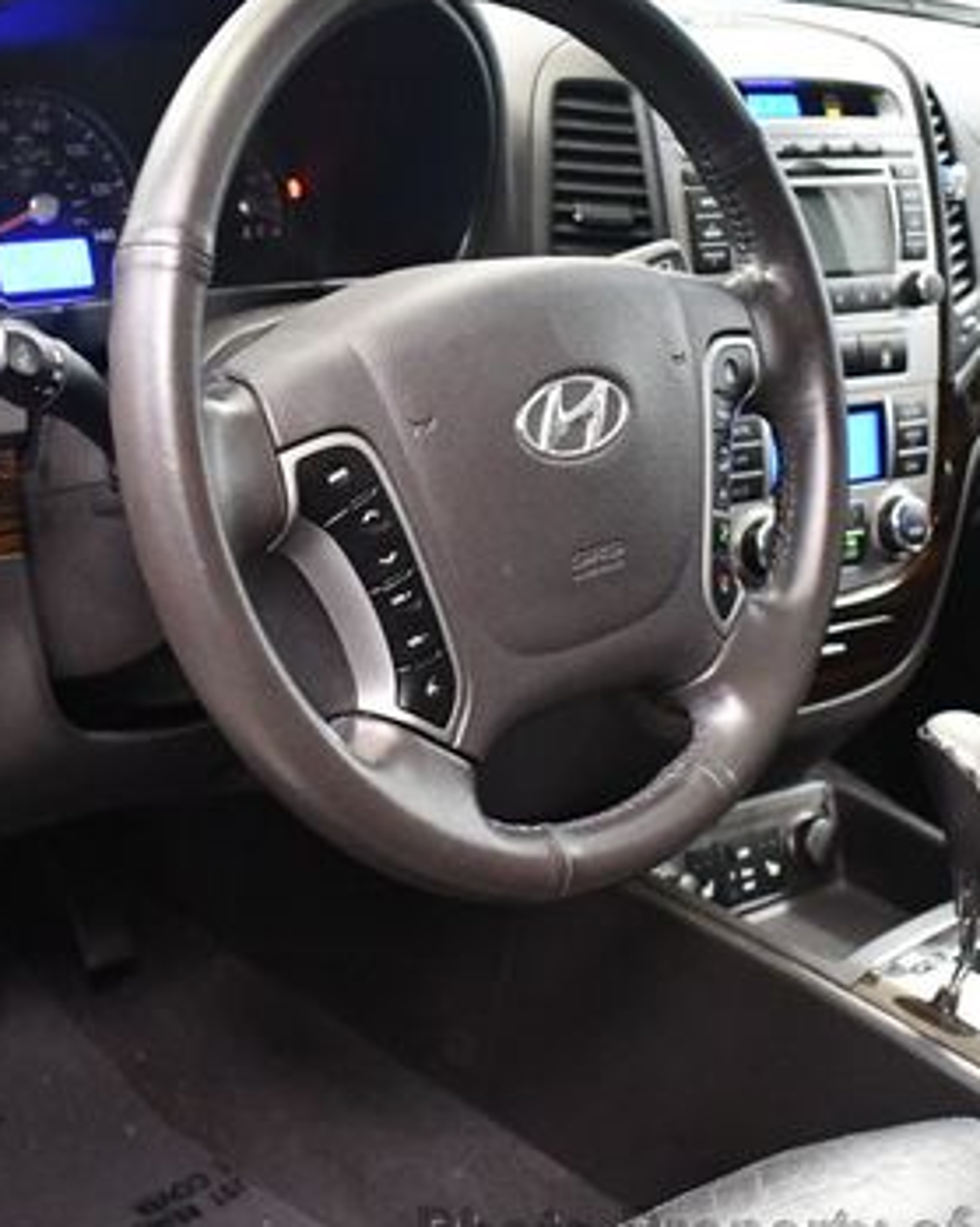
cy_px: 552
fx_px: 2249
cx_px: 376
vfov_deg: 30.5
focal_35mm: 62
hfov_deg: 24.5
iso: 4500
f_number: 3.5
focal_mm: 18
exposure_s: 1/60
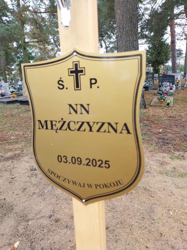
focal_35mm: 26
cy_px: 125
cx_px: 94
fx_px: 187
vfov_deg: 67.3
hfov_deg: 53.1
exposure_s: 1/50
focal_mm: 4
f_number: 1.8
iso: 50
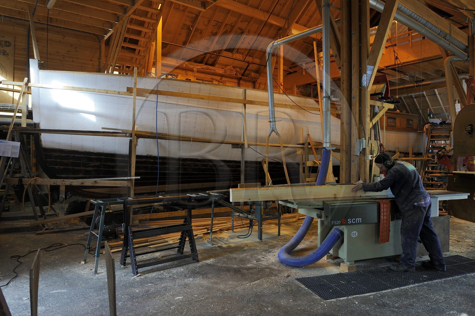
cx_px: 238
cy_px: 158
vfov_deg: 53.1
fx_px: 316
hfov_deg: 73.8
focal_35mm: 24
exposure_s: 1/25
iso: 800
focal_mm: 24
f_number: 11
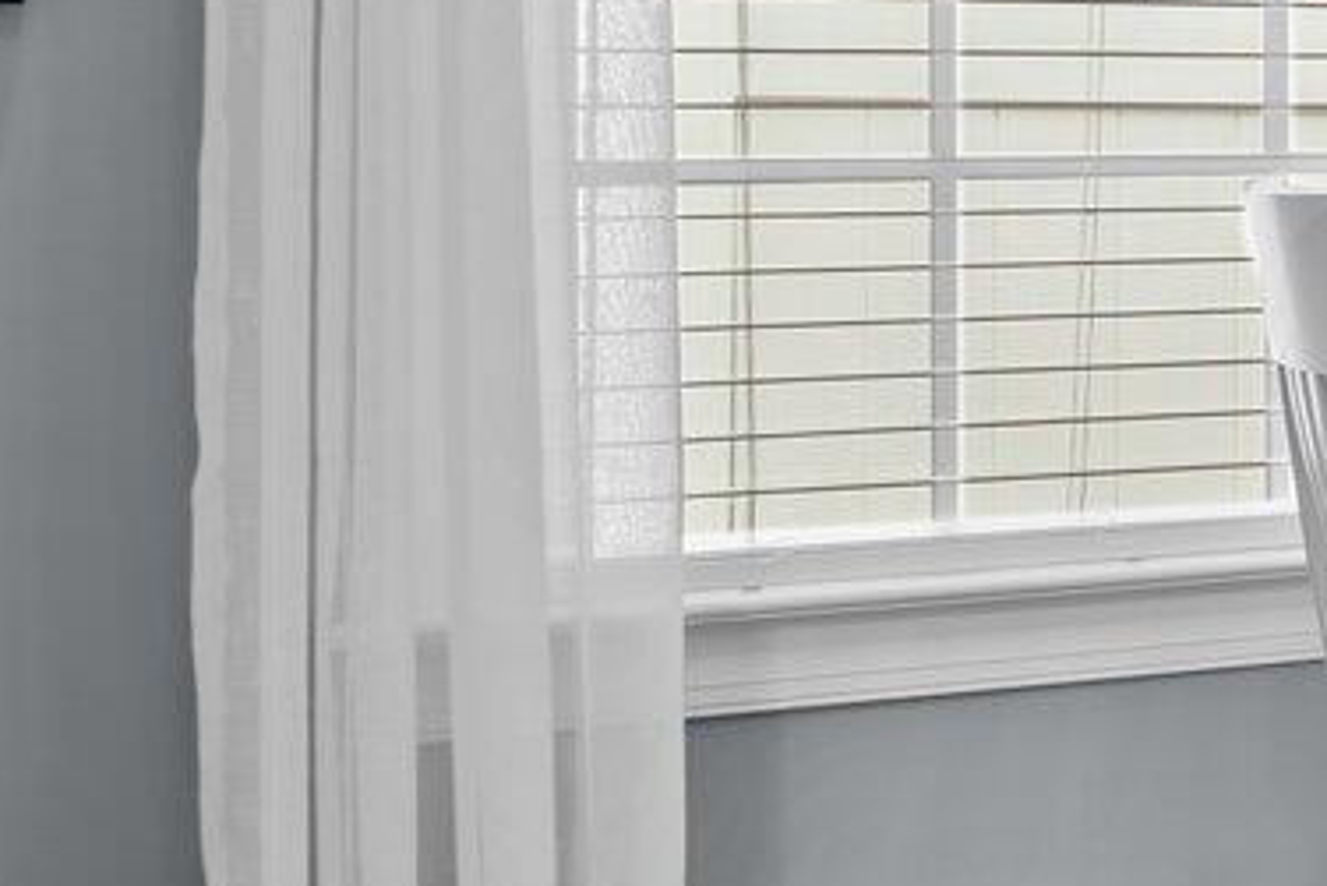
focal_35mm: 101
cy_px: 102
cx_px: 3250
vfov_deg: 13.5
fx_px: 3714
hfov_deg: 13.8
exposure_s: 1/2.5
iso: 400
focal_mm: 18.5
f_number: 8
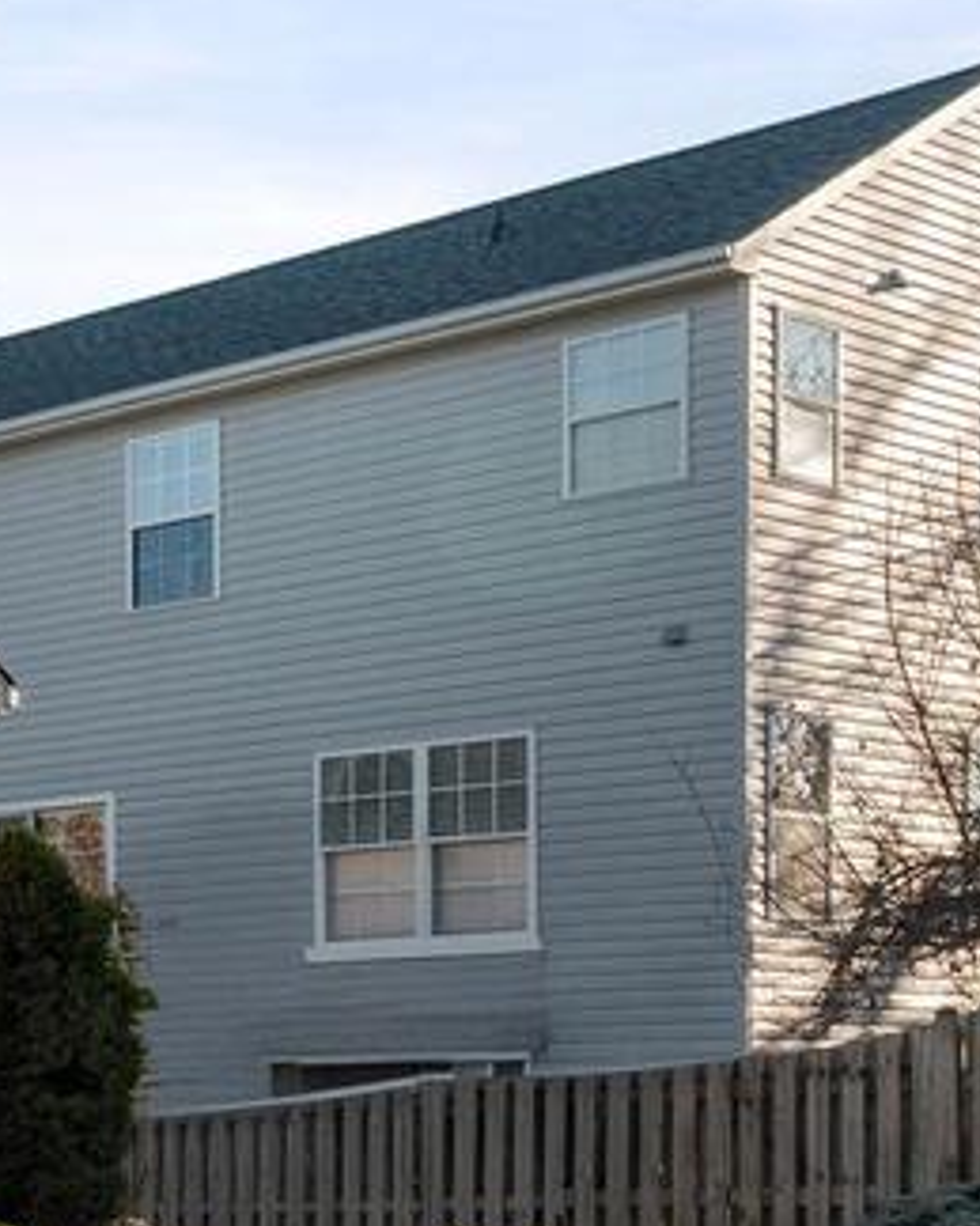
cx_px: -931
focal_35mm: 71
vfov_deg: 26.7
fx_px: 2575
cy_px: 700
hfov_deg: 16.7
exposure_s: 1/160
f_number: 9
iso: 640
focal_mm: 17
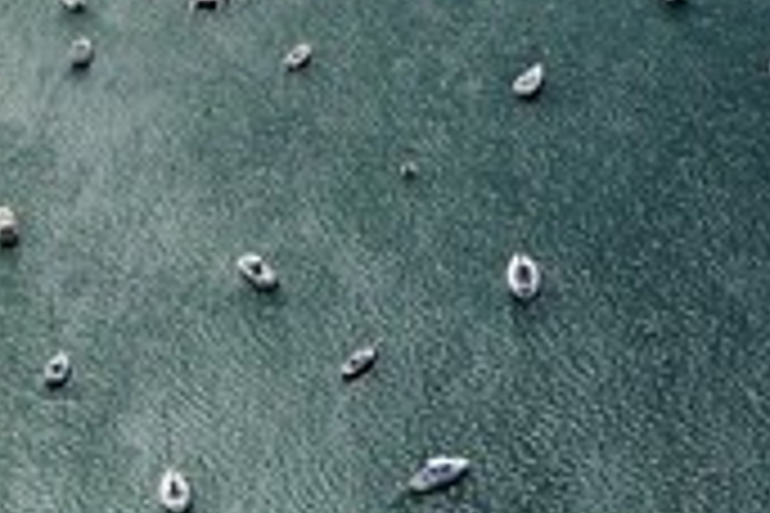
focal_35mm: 226
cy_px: -14
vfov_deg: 6.1
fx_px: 4834
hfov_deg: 9.1
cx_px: 140
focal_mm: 92
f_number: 9
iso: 400
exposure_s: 1/1250
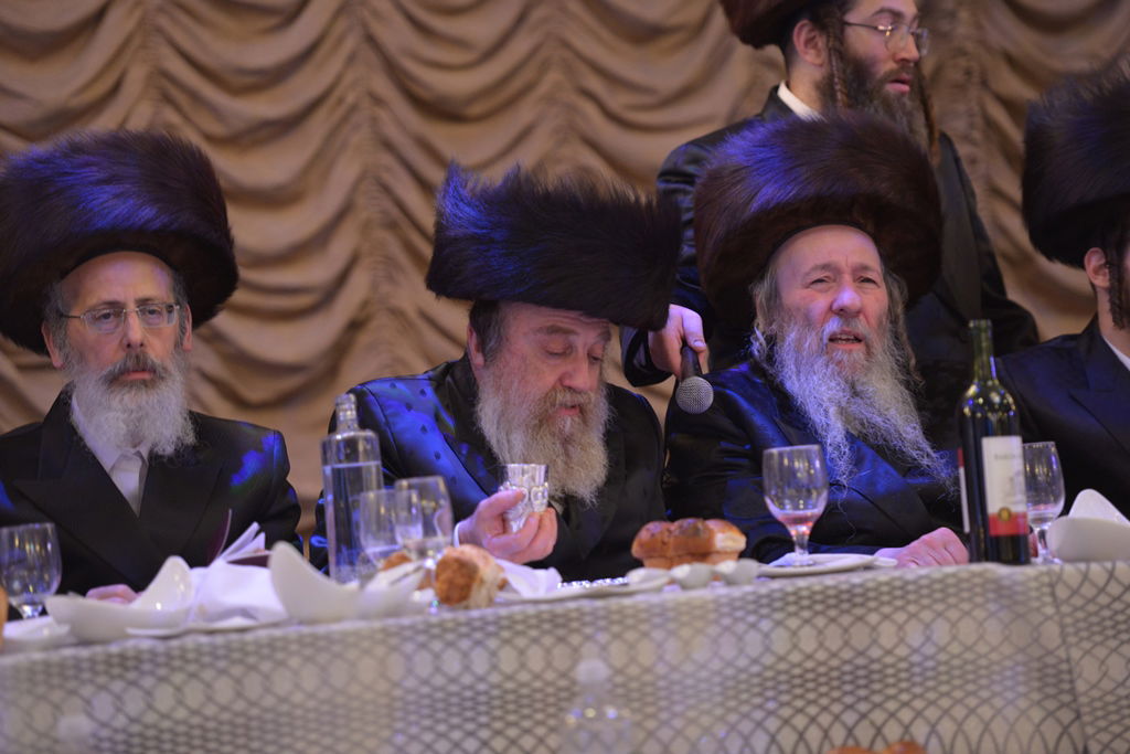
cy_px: 377
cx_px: 565
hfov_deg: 12.1
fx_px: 5336
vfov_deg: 8.1
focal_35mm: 170
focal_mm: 170
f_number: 2.8
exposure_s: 1/50
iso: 2000
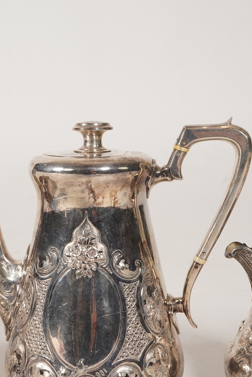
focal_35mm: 63
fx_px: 661
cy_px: 235
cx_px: 89
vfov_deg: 31.7
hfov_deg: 21.5
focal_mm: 30
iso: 400
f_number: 22
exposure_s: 1/125
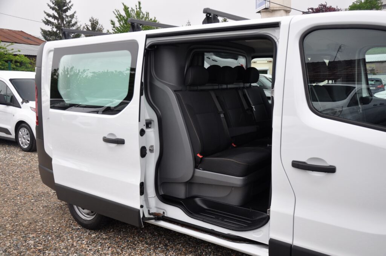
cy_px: 128
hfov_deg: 57.3
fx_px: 353
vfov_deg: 39.9
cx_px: 193
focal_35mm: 33
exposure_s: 1/100
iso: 500
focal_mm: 22
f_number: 5
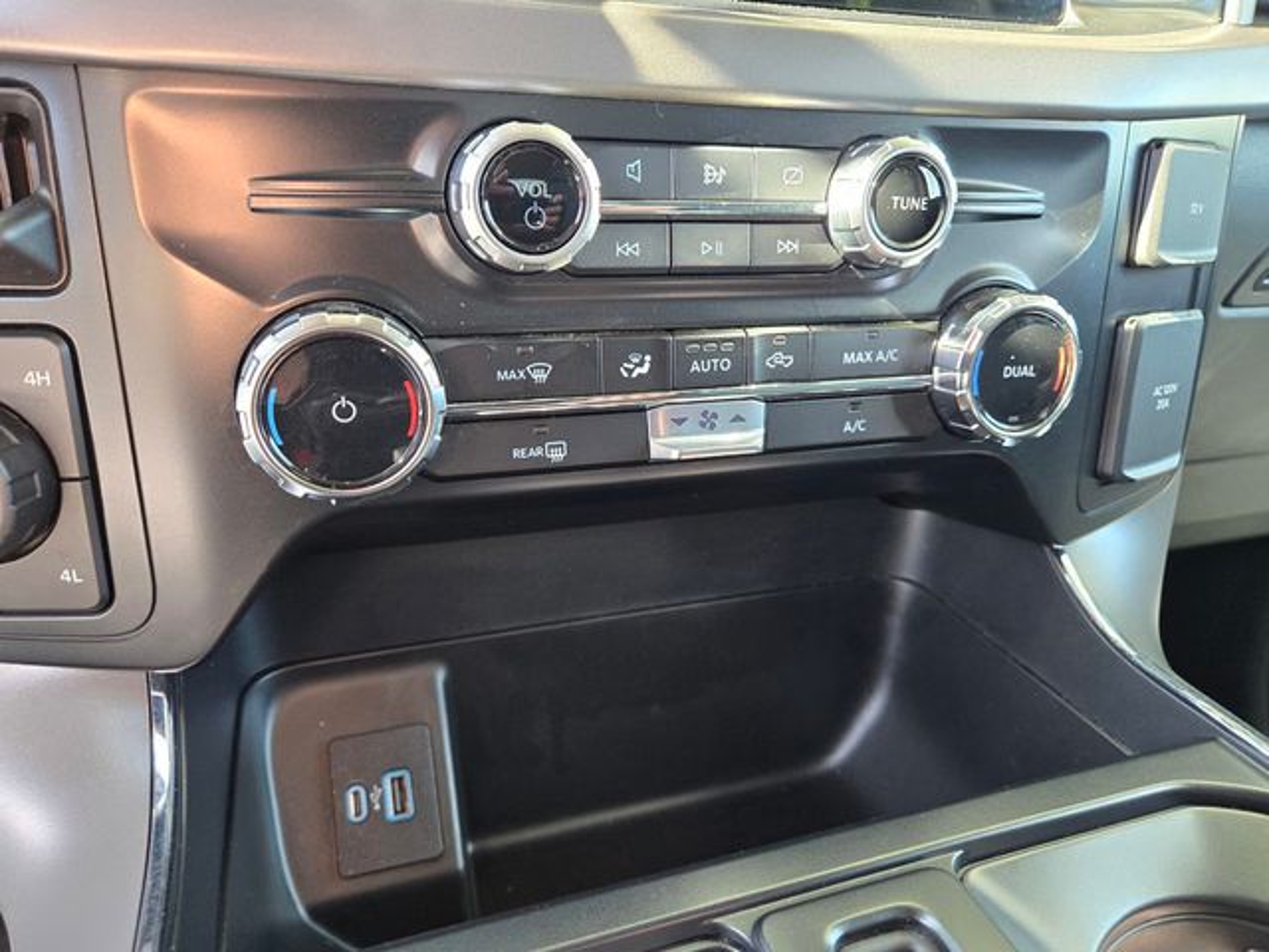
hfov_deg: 73.9
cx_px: 634
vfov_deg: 58.9
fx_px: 843
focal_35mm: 23
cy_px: 476
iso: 320
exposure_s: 1/120
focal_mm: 5.4
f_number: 1.8
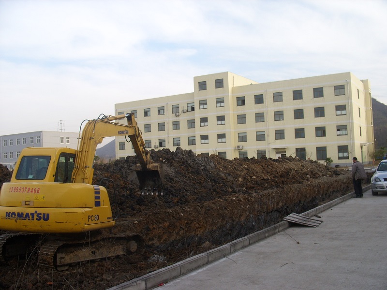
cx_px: 194
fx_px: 425
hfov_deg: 49.0
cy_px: 145
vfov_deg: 37.7
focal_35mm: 38
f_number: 4
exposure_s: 1/228
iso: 50
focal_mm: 7.8
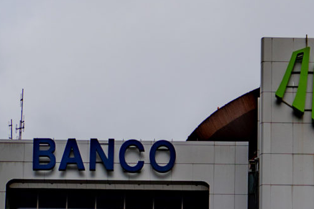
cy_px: 458
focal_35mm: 221
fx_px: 1924
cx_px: 414
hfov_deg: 9.2
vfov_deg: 6.0
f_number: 5.6
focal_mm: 29
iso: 100
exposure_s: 1/800
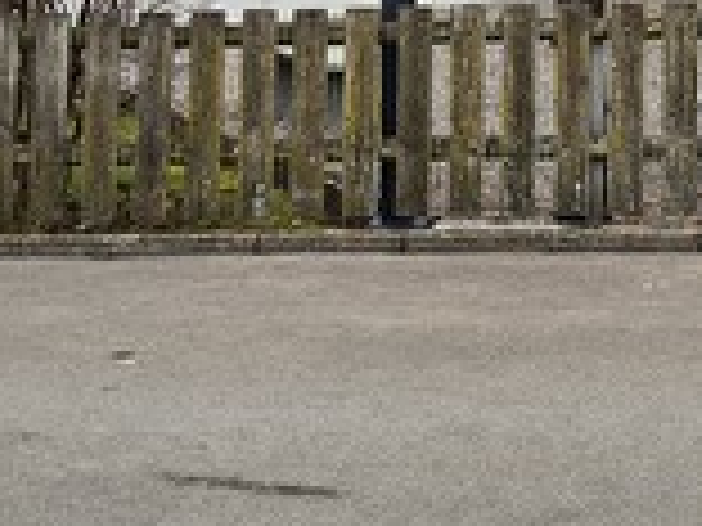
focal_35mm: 100
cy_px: -310
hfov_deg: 18.9
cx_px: 752
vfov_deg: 13.7
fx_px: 2028
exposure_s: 1/437
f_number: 1.8
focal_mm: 5.4
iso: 50
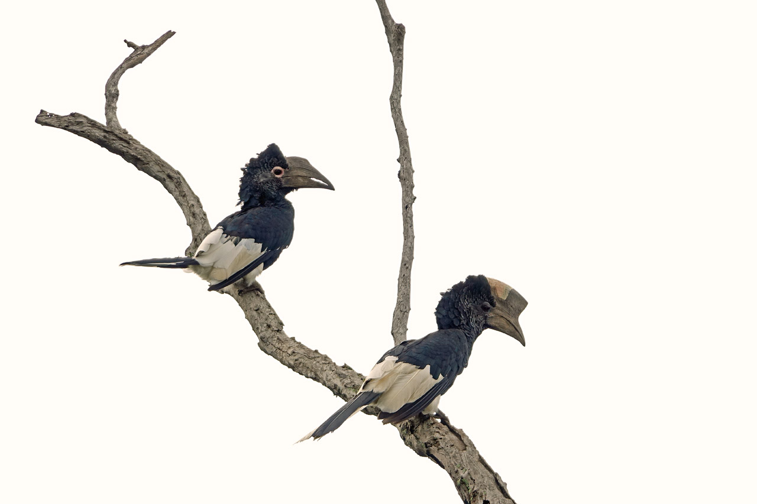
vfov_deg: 2.3
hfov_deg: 3.4
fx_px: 12614
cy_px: 252
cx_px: 378
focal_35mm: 600
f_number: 4
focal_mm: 220
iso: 100
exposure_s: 1/250
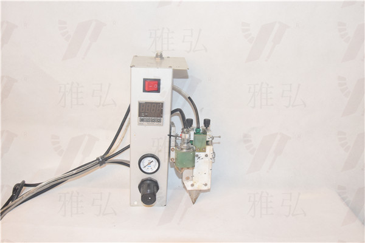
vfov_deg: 40.0
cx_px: 182
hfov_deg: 57.2
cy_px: 122
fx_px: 335
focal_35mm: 33
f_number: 11
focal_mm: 22
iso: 800
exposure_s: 1/13
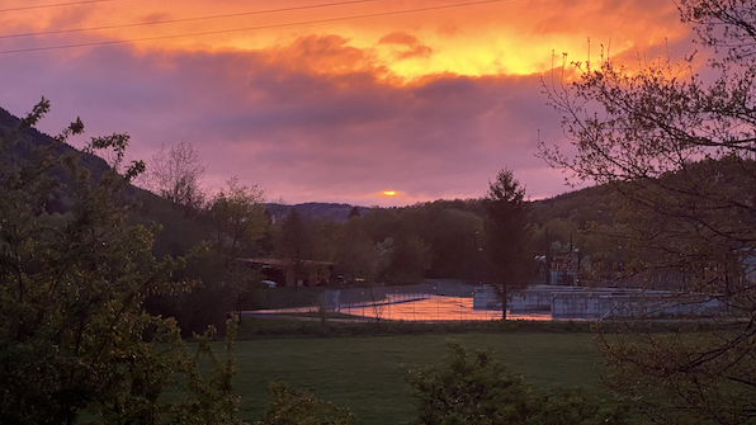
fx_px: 1142
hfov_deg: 36.6
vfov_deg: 21.0
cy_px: 161
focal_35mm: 57
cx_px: 379
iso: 200
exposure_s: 1/60
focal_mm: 6
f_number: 2
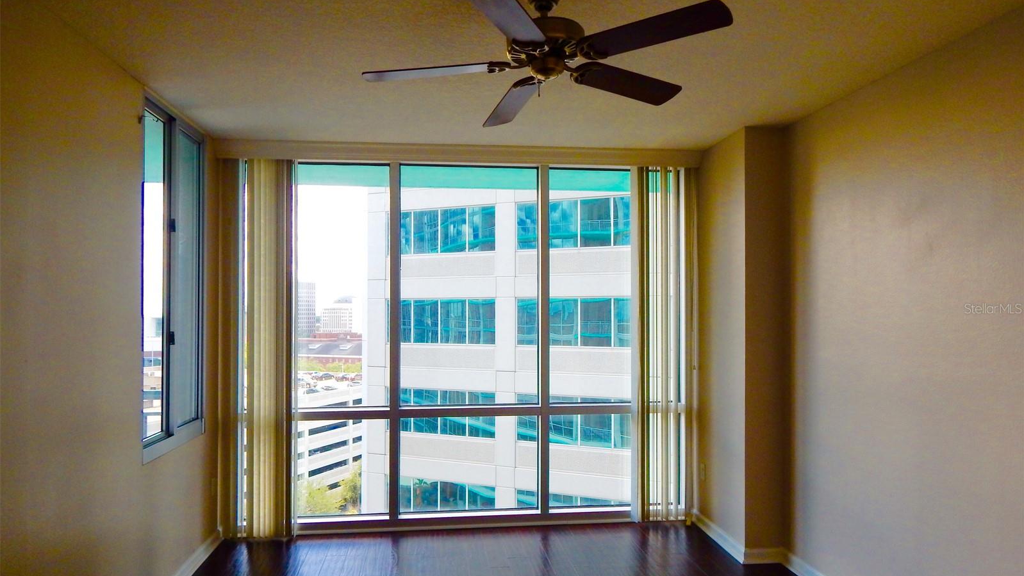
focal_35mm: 24
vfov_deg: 47.7
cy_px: 308
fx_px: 652
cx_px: 512
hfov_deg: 76.3
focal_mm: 4
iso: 125
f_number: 3
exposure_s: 1/60
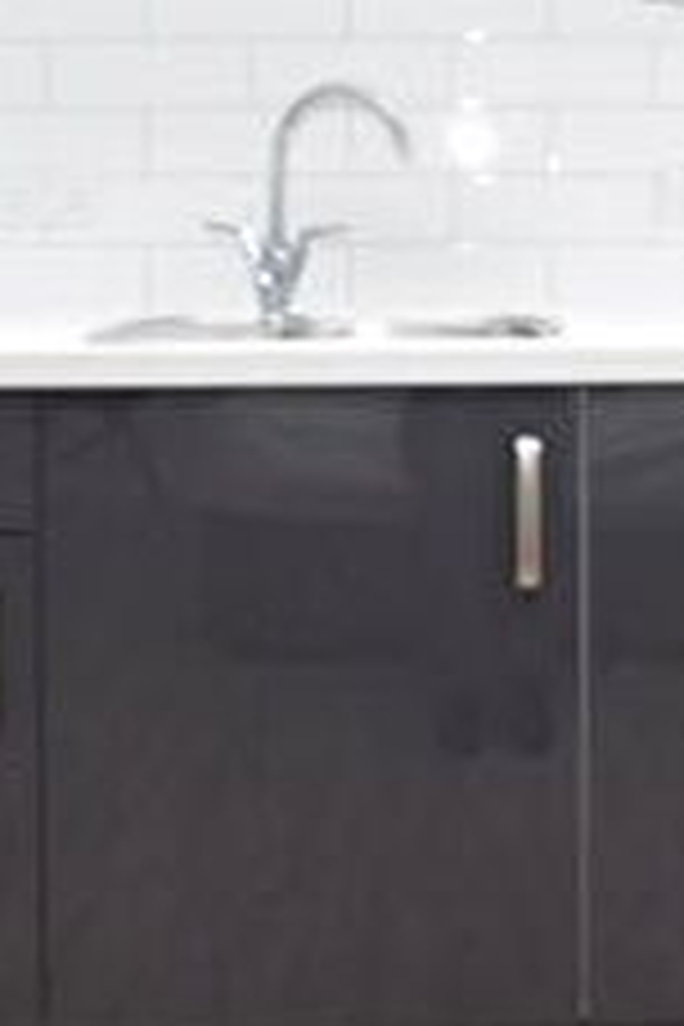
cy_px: 248
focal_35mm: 51
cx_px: 490
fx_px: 1440
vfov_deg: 38.1
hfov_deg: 26.5
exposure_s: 1/60
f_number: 4
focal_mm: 11
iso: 100
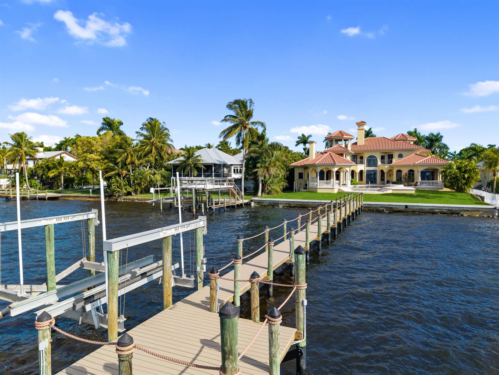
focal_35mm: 24
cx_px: 250
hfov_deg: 71.6
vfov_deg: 56.8
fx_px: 346
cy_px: 188
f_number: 1.8
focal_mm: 8.67
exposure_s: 1/400
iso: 100
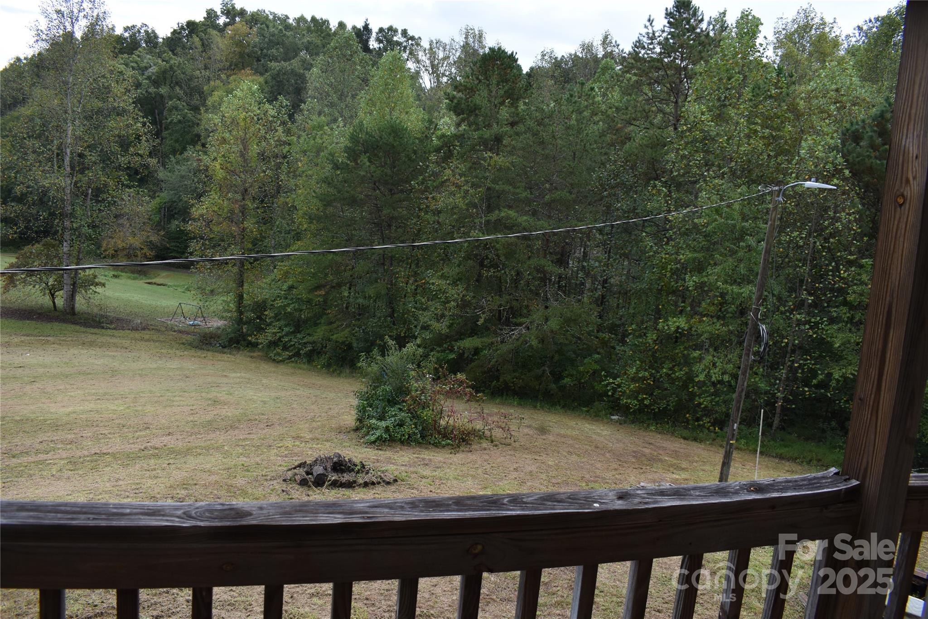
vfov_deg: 47.9
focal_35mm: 27
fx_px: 696
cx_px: 464
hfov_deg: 67.4
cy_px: 310
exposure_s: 1/160
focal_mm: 18
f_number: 6.3
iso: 400
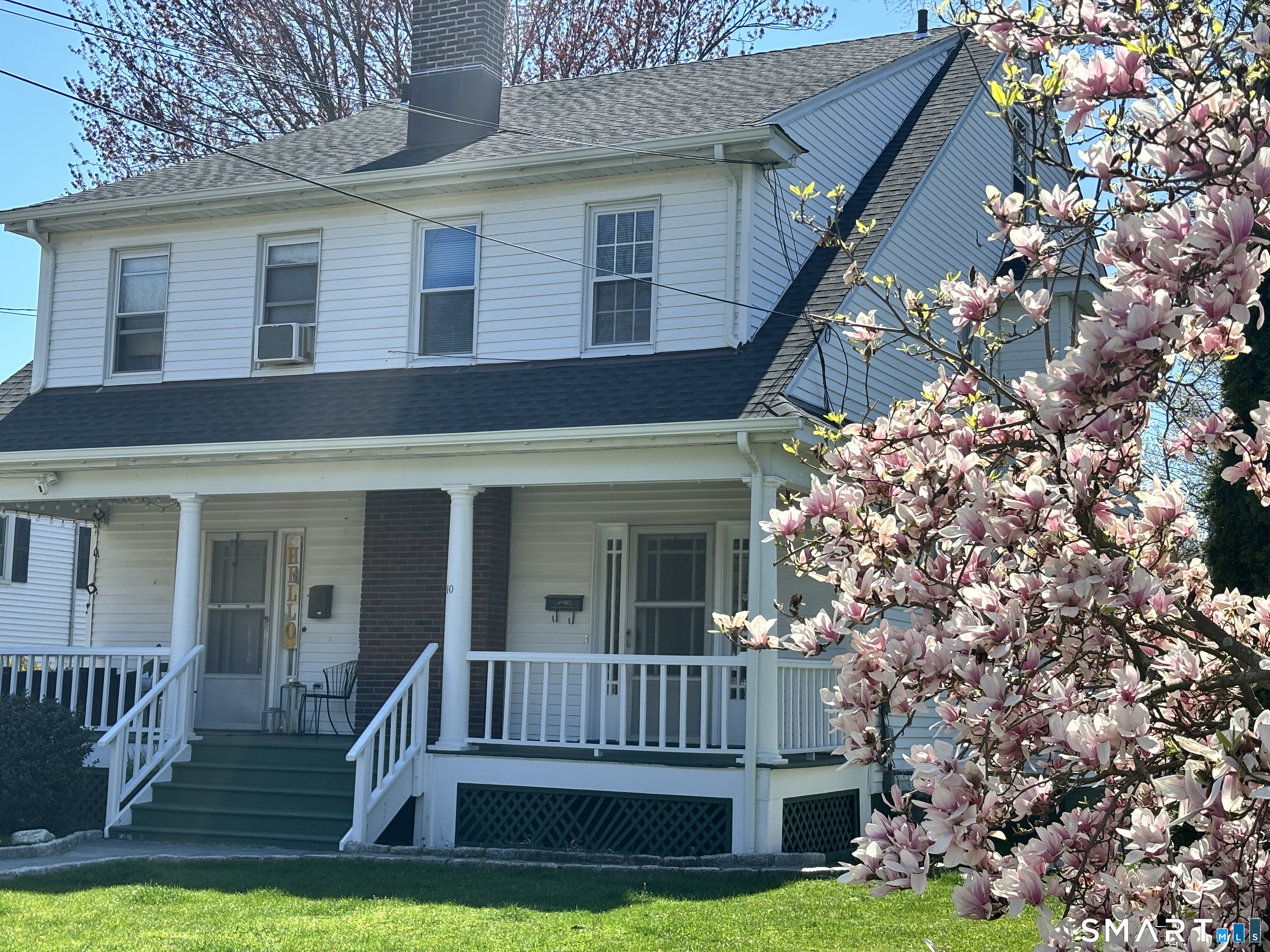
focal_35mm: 52
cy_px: 476
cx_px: 635
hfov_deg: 36.8
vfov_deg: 28.0
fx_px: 1908
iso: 32
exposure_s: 1/1479
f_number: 1.6
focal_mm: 5.96
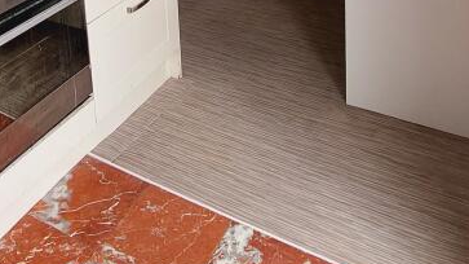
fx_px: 497
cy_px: -115
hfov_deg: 49.2
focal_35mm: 40
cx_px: 141
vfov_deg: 24.3
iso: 64
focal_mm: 1.74
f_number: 2.2
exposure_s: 1/100
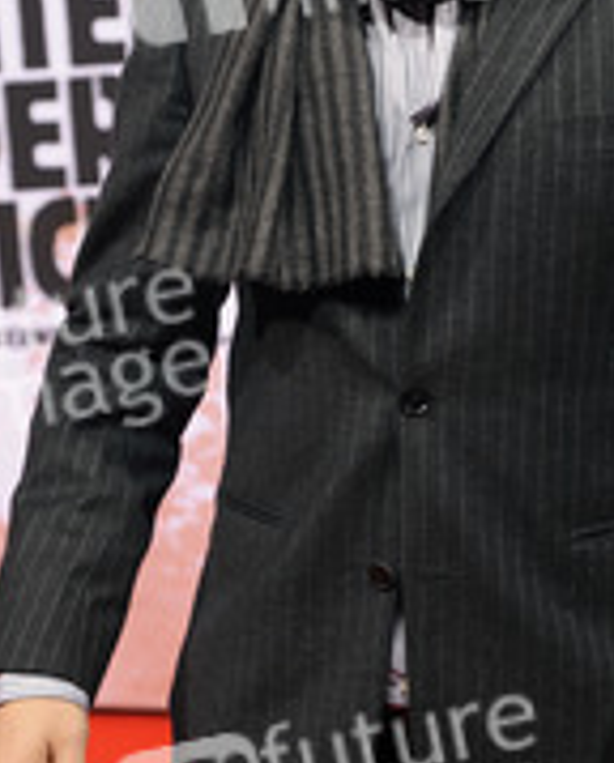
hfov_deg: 11.2
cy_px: 158
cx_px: 456
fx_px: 3124
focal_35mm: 138
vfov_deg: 13.9
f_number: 4.5
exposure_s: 1/160
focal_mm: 66
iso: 400
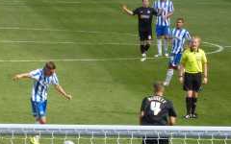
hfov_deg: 5.7
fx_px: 2310
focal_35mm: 367
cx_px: 19
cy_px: 96
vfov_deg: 3.6
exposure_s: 1/200
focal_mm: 18.7
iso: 100
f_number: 5
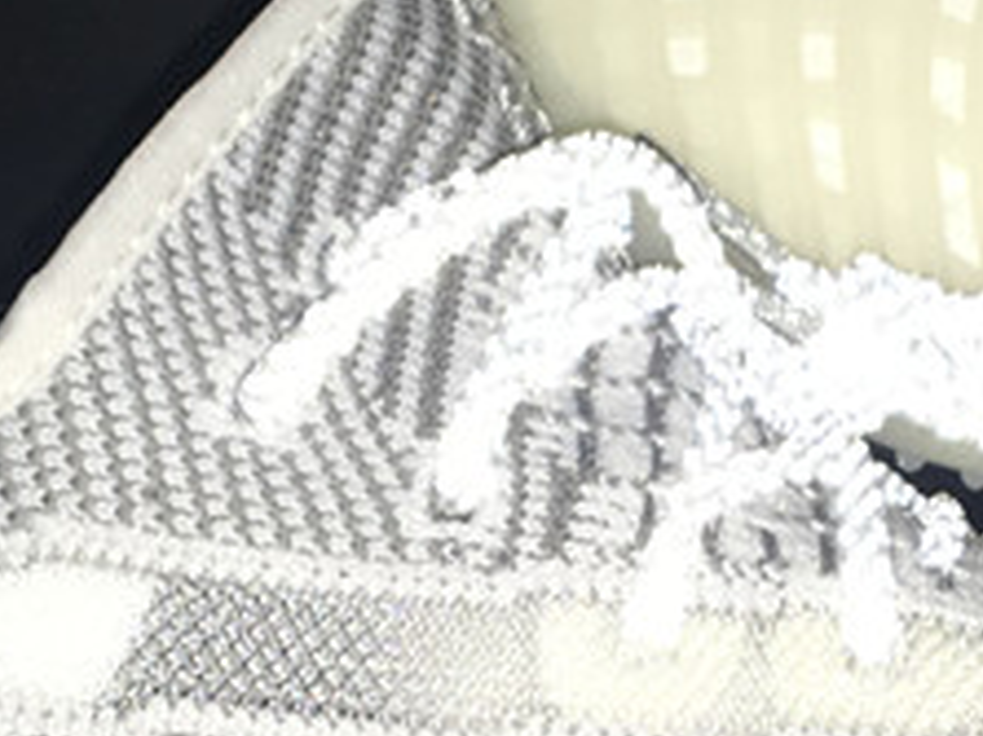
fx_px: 3690
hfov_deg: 15.1
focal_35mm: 130
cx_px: 701
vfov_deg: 11.4
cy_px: 582
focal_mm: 4.15
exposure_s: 1/46
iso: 25
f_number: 2.2
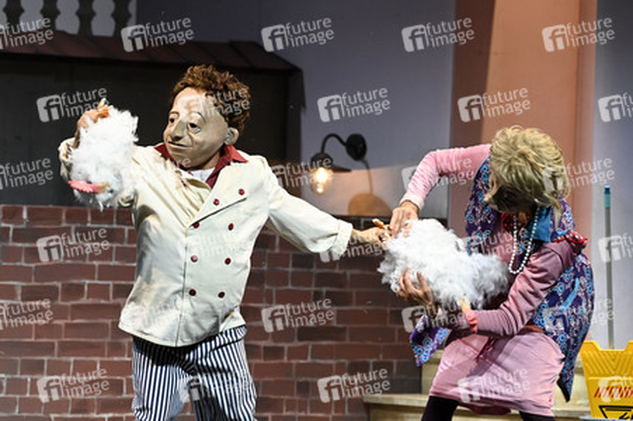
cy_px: 210
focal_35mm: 250
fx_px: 4392
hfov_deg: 8.2
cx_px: 316
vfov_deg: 5.5
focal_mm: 250
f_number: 5.6
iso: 6400
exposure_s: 1/200
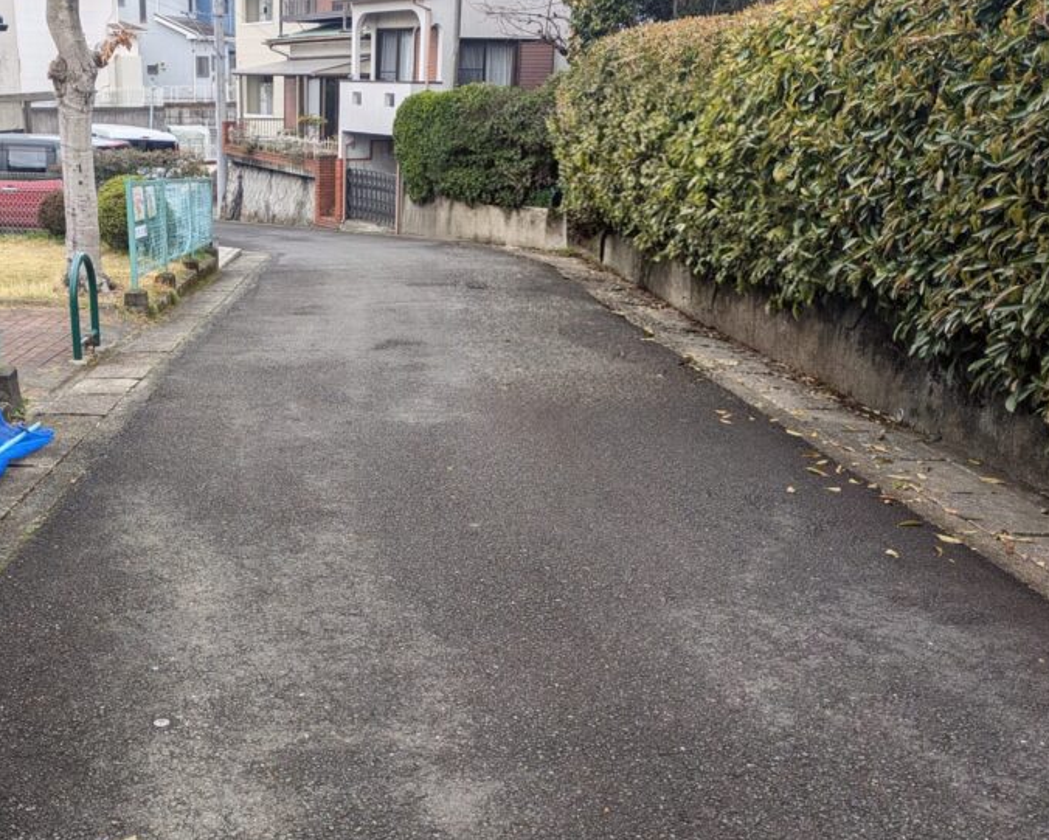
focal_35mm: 37
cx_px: 296
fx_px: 1149
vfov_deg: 40.0
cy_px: 484
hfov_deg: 47.7
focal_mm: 5.43
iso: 50
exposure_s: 1/408
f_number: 1.89
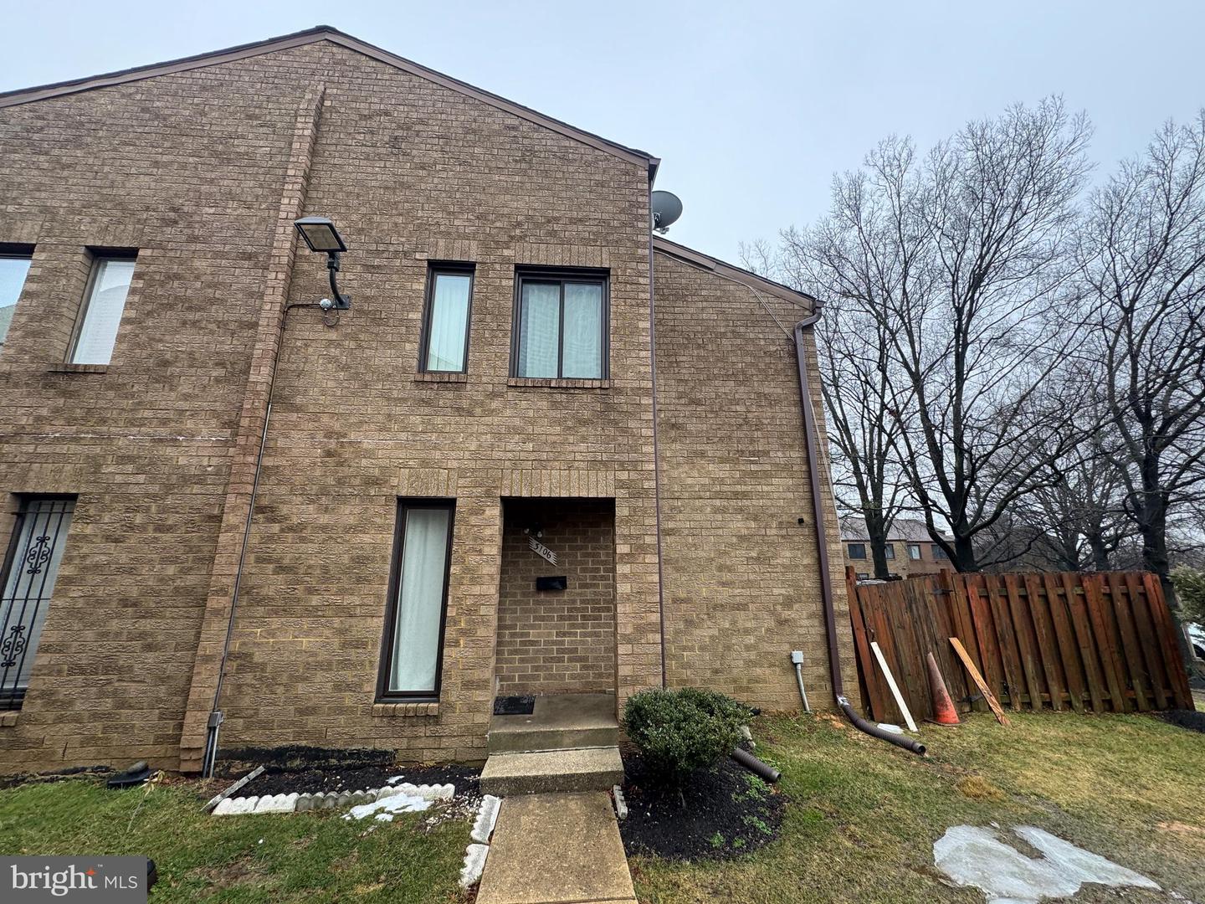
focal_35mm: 14
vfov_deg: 85.7
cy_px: 452
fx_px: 487
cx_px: 602
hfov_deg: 102.1
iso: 40
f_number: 2.2
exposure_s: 1/183
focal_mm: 2.22
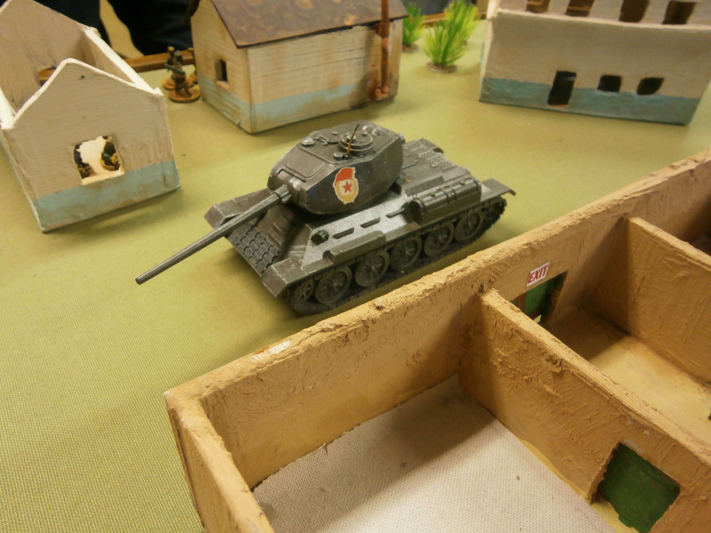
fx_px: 534
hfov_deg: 67.3
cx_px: 356
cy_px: 266
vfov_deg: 53.1
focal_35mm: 26
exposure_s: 1/30
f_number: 2.8
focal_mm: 4.7
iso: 200
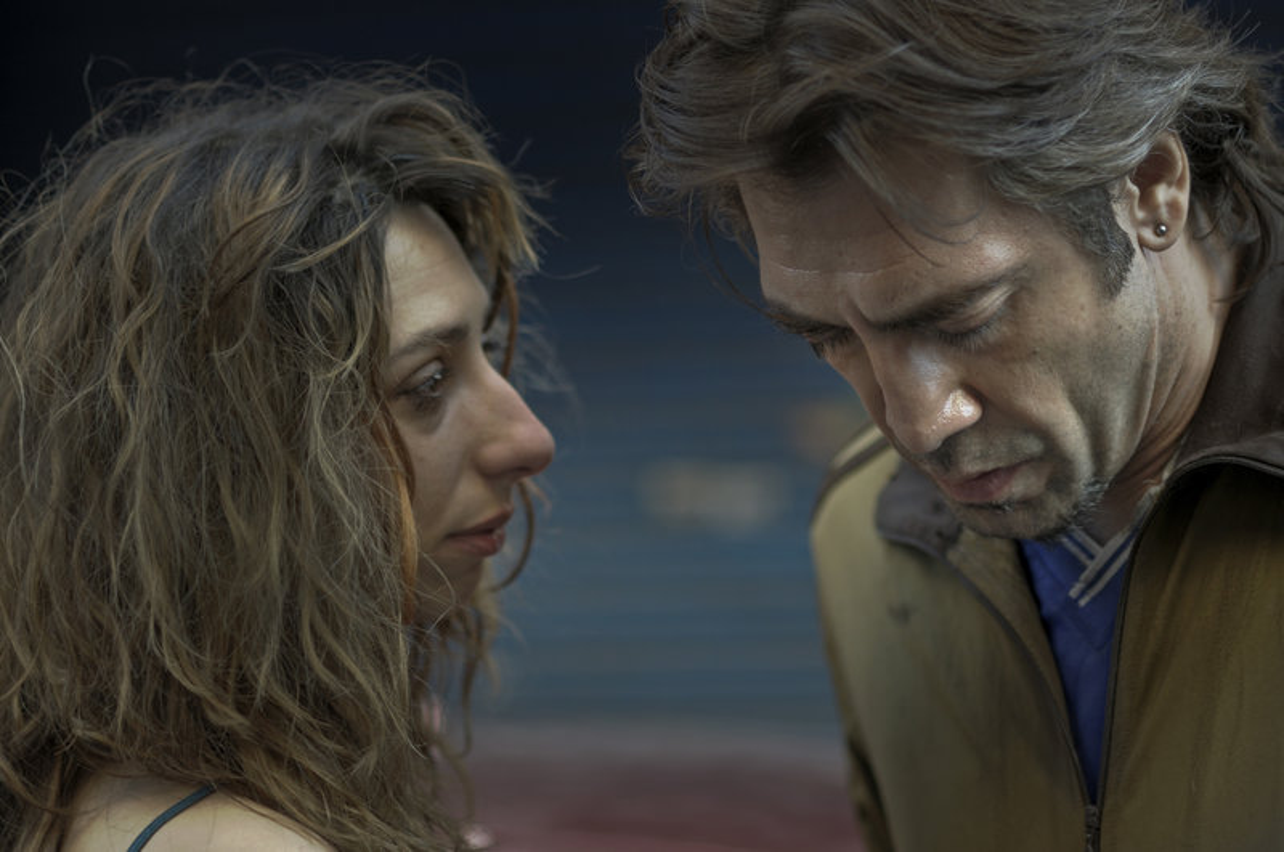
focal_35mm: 128
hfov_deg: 16.1
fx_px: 4541
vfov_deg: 10.7
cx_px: 642
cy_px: 426
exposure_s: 1/250
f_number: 2.2
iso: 400
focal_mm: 85
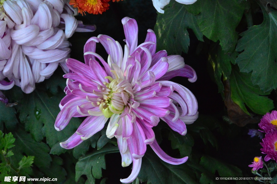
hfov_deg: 10.2
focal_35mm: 202
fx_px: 1557
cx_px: 138
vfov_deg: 6.8
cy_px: 92
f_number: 18
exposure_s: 1/160
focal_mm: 135
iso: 6400
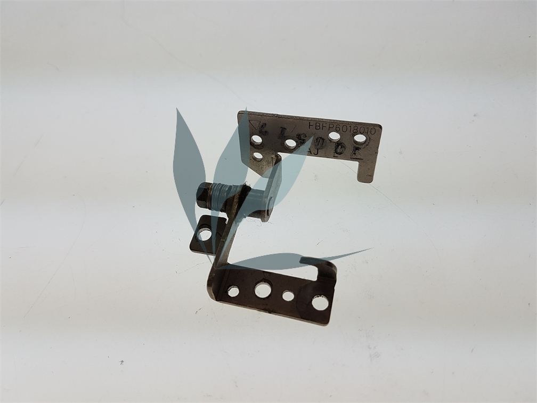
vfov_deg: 53.1
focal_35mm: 26
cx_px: 268
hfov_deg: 67.3
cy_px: 202
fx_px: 403
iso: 40
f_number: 1.7
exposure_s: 1/606
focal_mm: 4.2
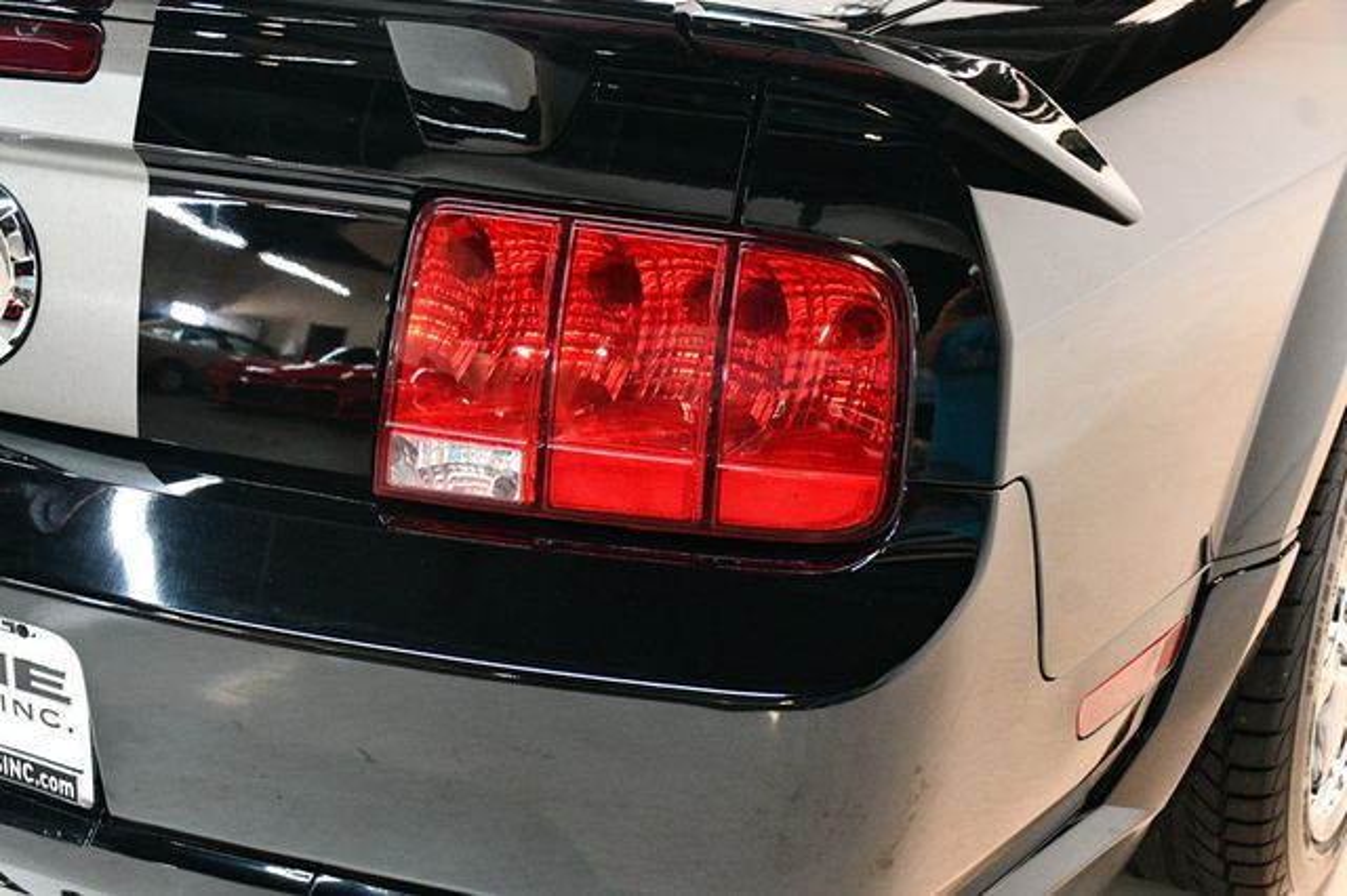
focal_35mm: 52
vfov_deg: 26.0
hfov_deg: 38.2
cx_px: 674
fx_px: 1945
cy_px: 448
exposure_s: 1/60
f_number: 4.2
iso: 4000
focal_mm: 35
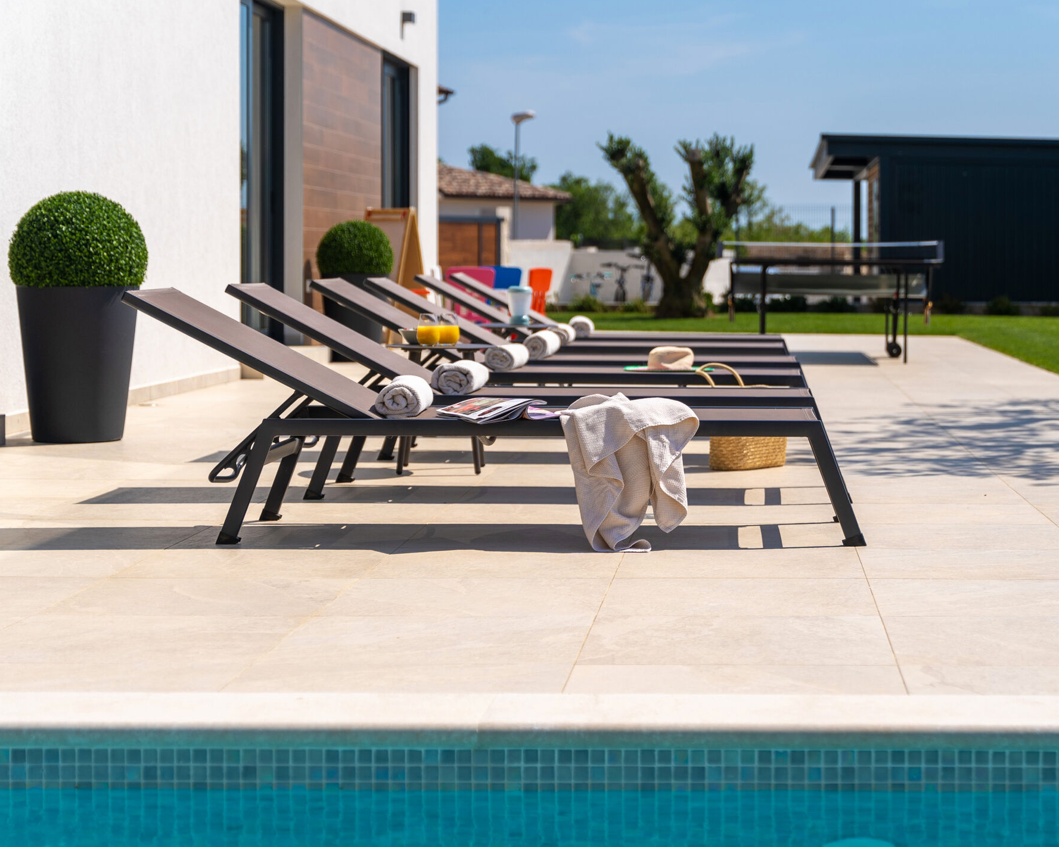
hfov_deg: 26.4
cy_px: 524
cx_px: 707
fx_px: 2243
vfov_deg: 21.3
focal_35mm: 72
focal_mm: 48.4
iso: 100
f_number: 2.8
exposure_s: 1/2500
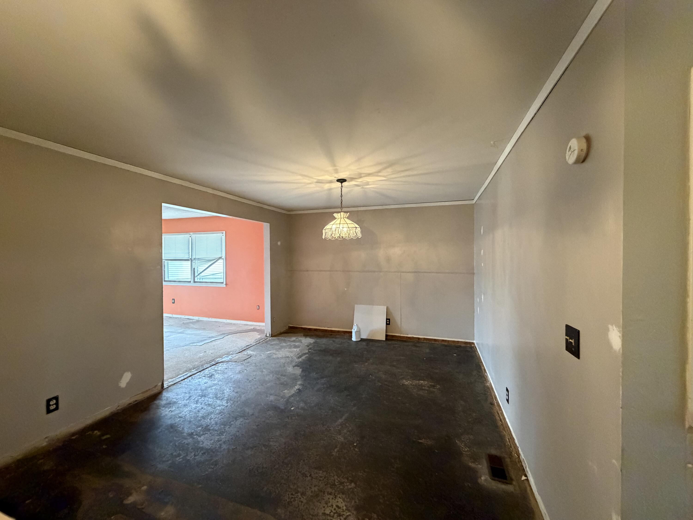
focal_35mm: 14
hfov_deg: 102.1
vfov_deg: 85.7
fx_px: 280
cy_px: 260
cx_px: 346
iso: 800
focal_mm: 2.22
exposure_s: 1/60
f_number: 2.2
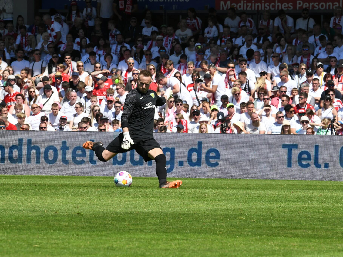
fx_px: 3974
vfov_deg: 3.7
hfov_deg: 4.9
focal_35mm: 401
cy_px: 128
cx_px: 187
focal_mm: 370
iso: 4000
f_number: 20
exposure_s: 1/1600
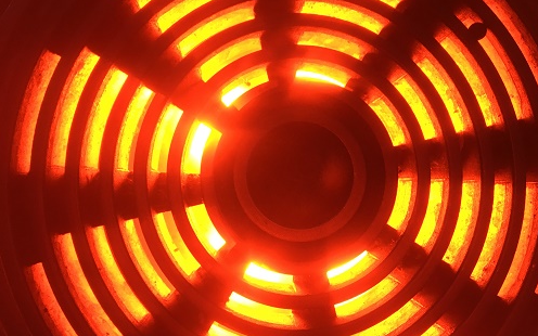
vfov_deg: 40.6
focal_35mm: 31
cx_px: 270
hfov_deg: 61.2
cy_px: 158
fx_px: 455
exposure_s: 1/33
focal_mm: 4.15
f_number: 2.2
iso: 50
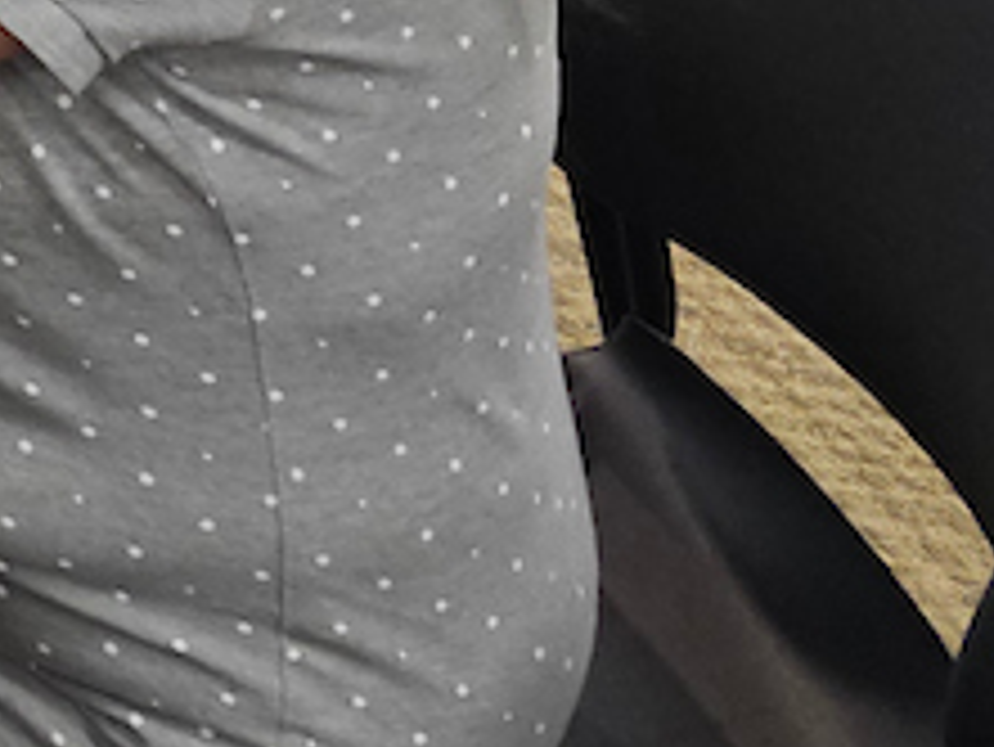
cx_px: -1525
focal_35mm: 125
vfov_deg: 10.4
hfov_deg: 12.0
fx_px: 3591
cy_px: -976
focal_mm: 6.3
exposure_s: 1/170
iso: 500
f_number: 1.7
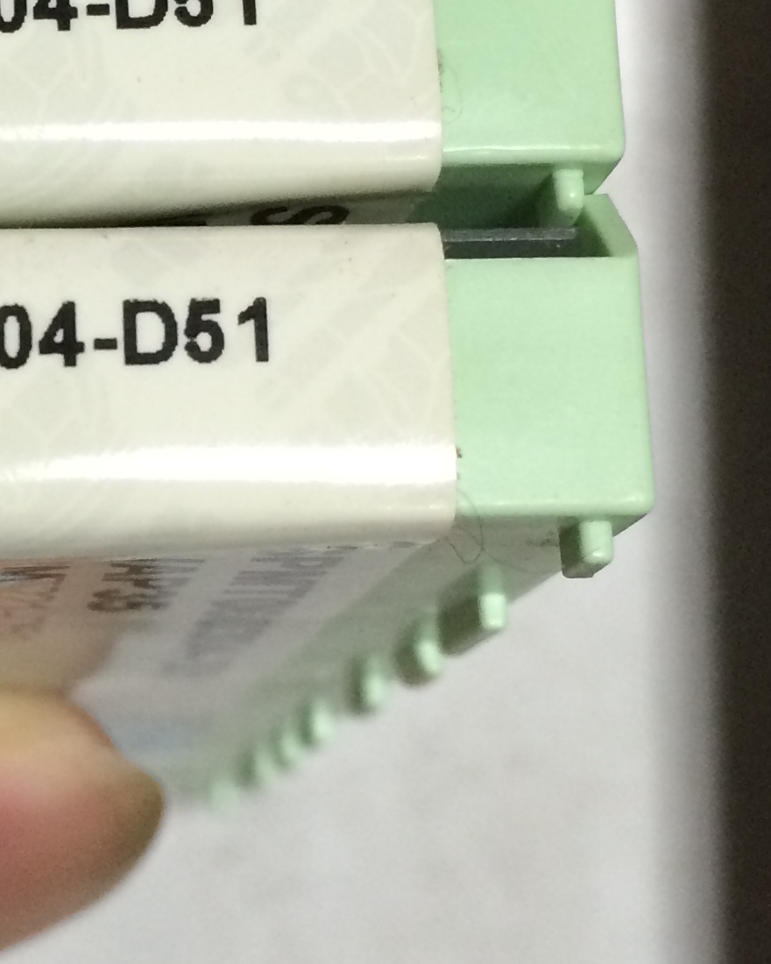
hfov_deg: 17.8
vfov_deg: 22.7
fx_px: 2396
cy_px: 382
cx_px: -25
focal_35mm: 84
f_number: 2.2
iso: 160
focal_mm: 4.15
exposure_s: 1/30
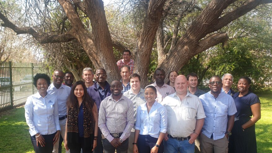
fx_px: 238
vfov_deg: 35.2
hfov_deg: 59.4
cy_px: 103
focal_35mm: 33
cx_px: 124
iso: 50
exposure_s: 1/313
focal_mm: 4.3
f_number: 2.4
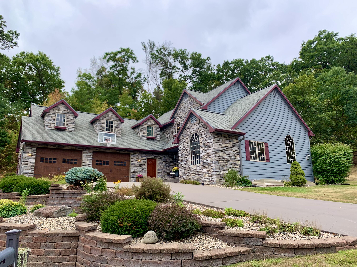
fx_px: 268
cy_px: 134
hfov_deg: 67.3
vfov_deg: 53.1
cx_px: 178
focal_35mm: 26
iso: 25
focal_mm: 4.25
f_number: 1.8
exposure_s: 1/783
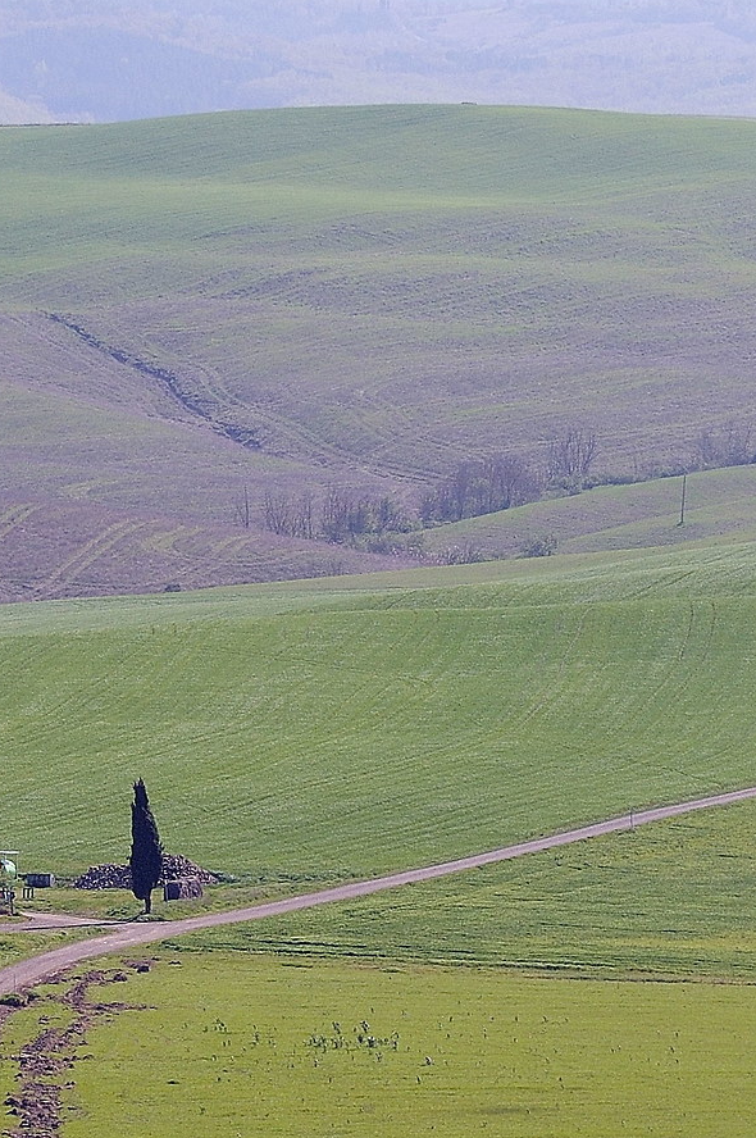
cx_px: -18
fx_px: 11776
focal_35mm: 373
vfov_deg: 5.5
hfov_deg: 3.7
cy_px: 948
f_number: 5.6
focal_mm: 92
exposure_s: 1/1000
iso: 200
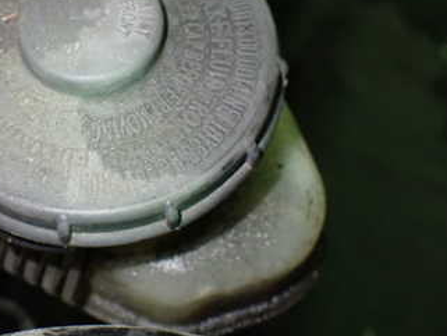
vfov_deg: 26.0
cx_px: 106
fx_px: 723
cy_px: 116
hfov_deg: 33.6
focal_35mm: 56
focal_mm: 5.4
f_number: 2.3
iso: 800
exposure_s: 1/60
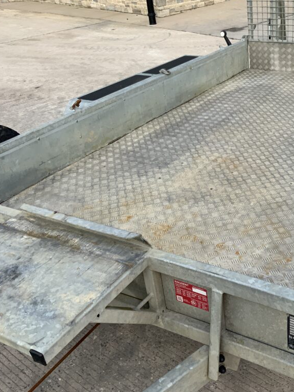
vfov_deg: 47.9
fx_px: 442
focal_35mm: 39
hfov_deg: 35.2
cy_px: 195
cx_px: 250
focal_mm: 3
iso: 16
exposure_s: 1/728
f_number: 1.8
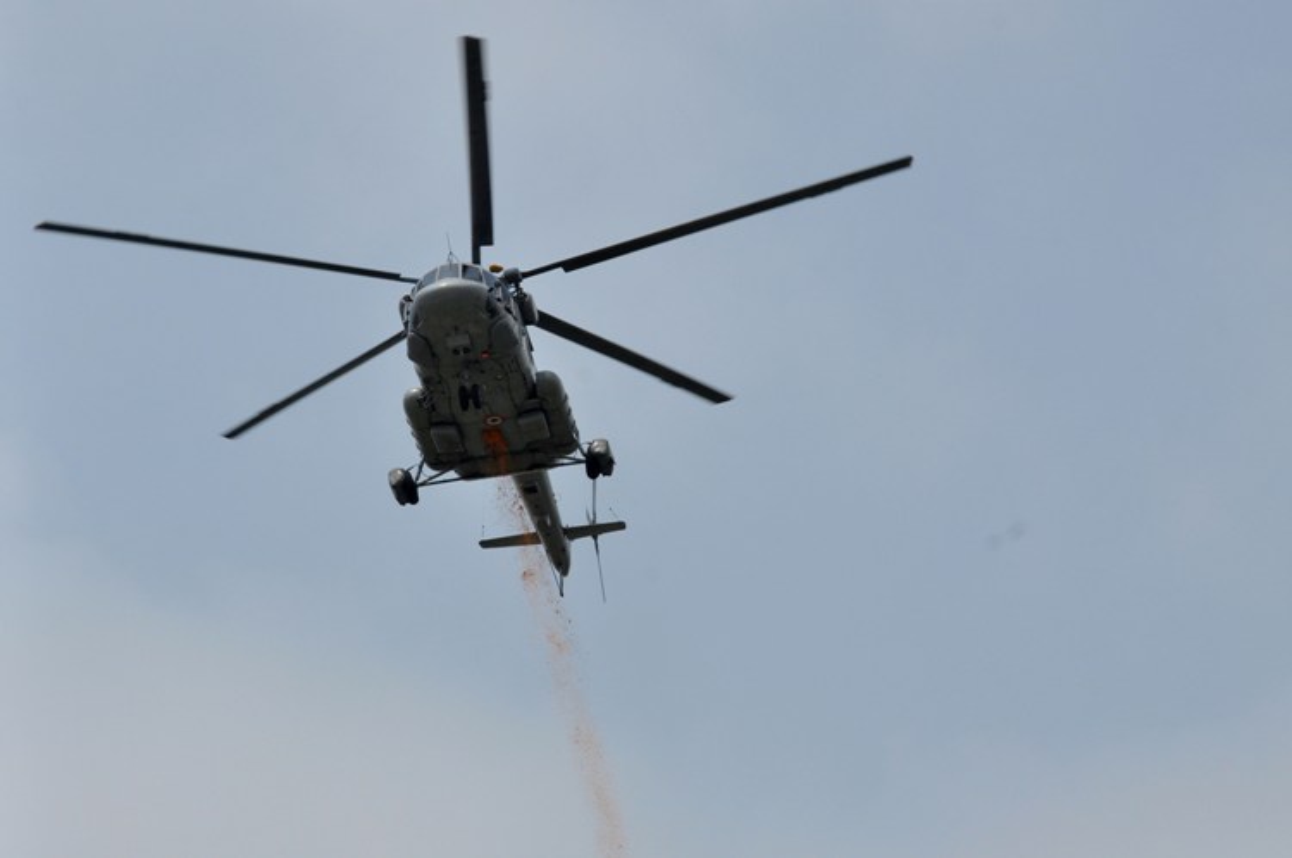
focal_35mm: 135
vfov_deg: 10.1
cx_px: 646
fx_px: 4839
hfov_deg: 15.2
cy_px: 429
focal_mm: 90
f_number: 14
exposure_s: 1/800
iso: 320
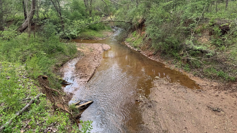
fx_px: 170
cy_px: 55
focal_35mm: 27
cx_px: 121
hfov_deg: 69.9
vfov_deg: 42.7
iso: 80
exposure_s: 1/297
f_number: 1.78
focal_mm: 6.76
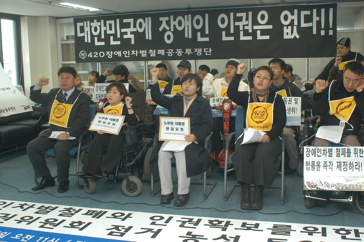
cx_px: 182
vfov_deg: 31.8
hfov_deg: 46.4
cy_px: 121
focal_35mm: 42
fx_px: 424
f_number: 4.5
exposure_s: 1/50
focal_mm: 28
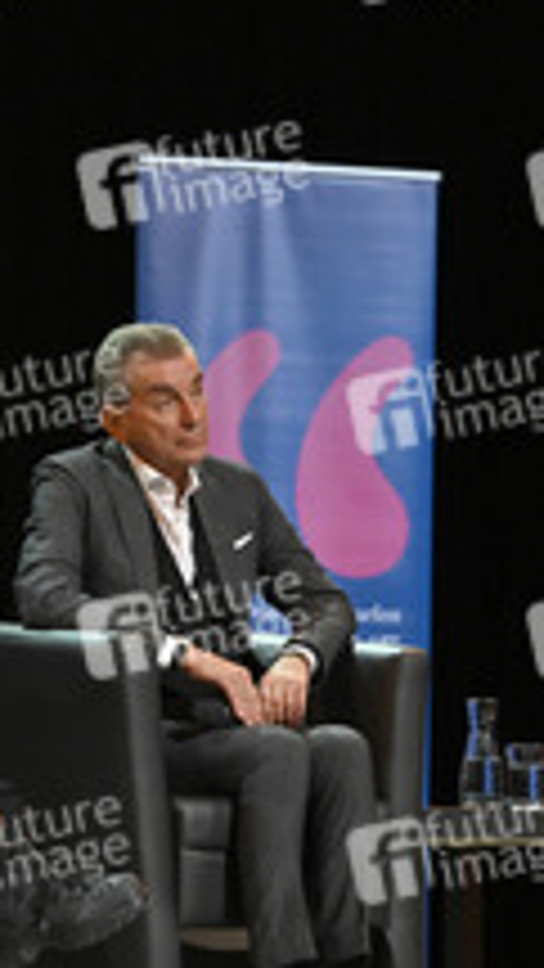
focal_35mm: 215
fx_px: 5511
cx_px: 74
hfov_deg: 5.6
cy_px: 513
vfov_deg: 10.0
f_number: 4
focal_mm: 98
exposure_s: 1/400
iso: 1600
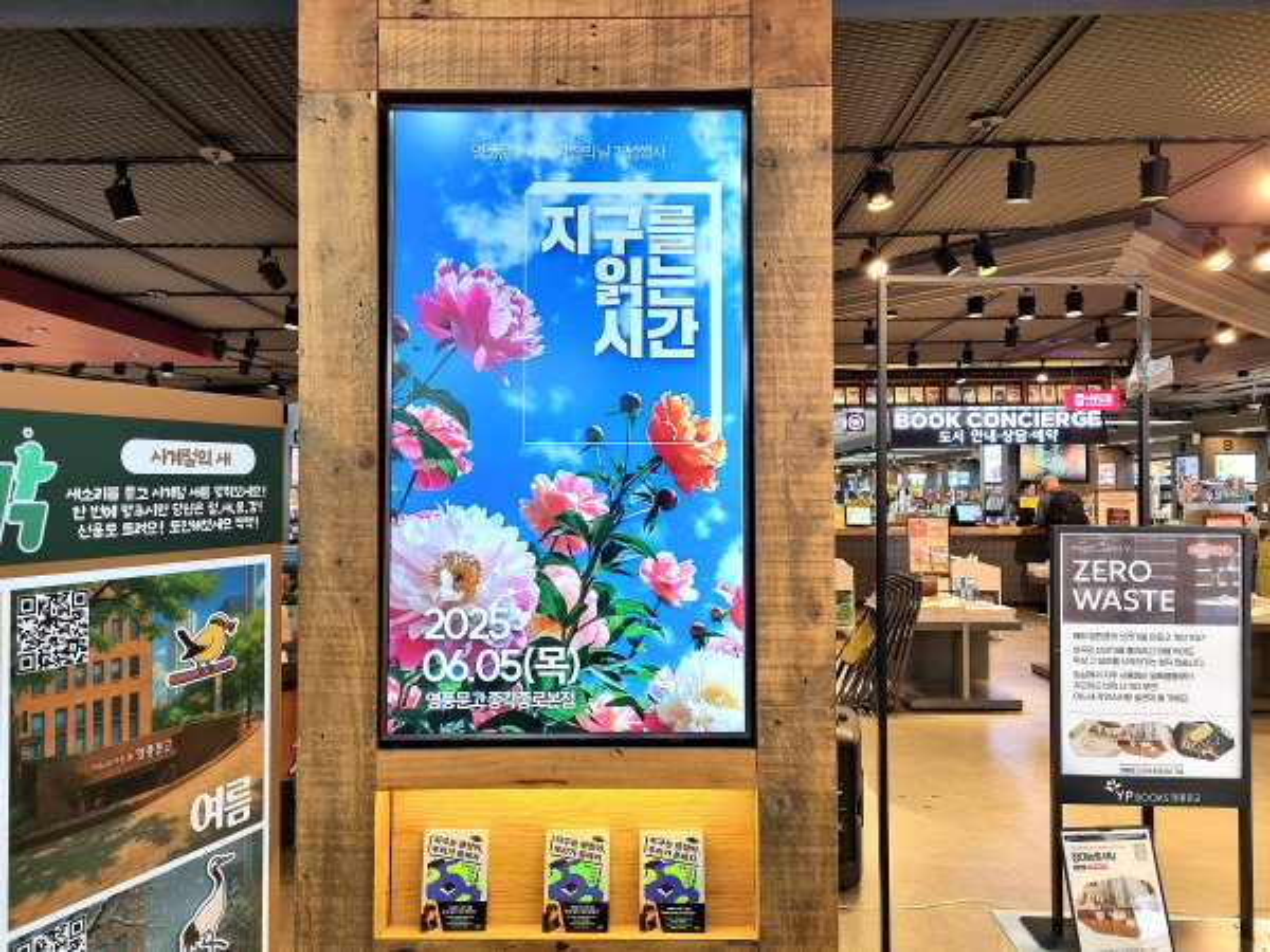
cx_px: 635
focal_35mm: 26
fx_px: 954
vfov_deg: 53.1
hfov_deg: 67.3
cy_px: 476
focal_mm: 5.4
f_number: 1.8
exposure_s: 1/120
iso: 160
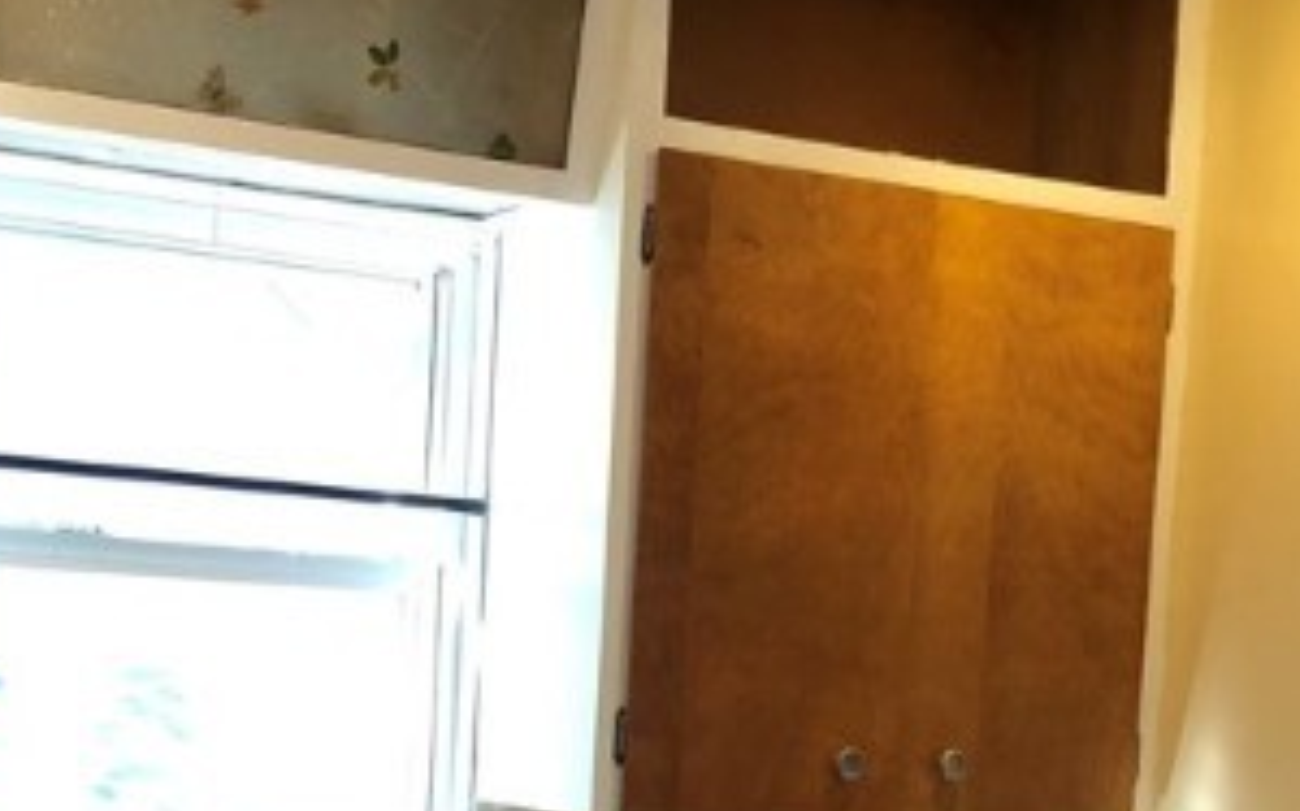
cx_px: 702
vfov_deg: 16.7
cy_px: 863
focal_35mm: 76
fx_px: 2691
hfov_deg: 27.2
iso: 40
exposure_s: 1/30
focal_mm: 3.99
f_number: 1.8
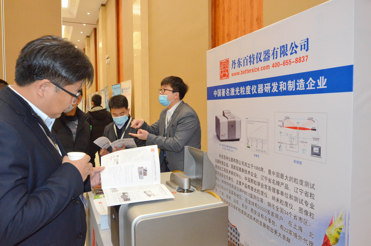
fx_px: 278
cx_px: 186
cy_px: 123
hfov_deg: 67.5
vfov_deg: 47.7
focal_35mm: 27
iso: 3200
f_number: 7.1
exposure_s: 1/80
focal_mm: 18
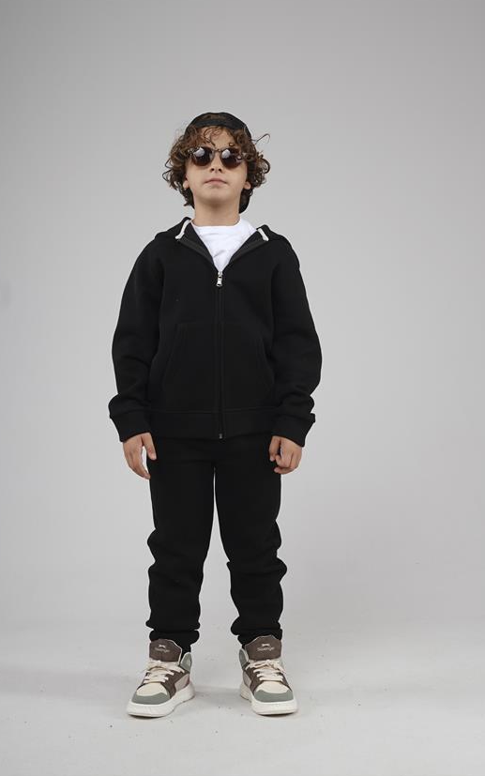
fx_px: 1248
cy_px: 388
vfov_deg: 34.5
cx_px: 249
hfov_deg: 22.0
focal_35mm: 59
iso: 64
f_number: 8
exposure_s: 1/160
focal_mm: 38
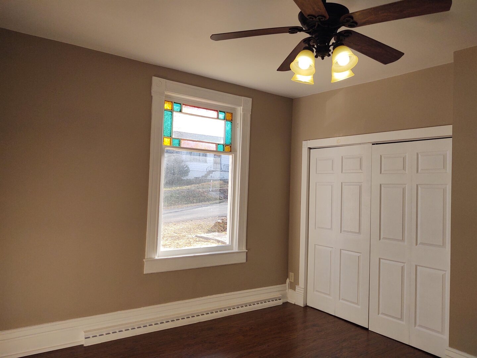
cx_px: 238
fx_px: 372
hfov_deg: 65.3
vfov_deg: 51.4
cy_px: 179
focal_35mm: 27
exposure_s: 1/779
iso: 100
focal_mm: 4.75
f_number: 1.7
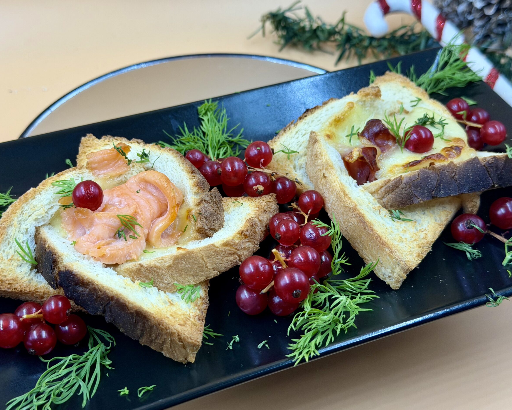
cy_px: 206
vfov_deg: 29.7
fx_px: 773
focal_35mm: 51
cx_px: 235
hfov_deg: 36.6
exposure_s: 1/323
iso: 64
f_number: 1.78
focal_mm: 6.76
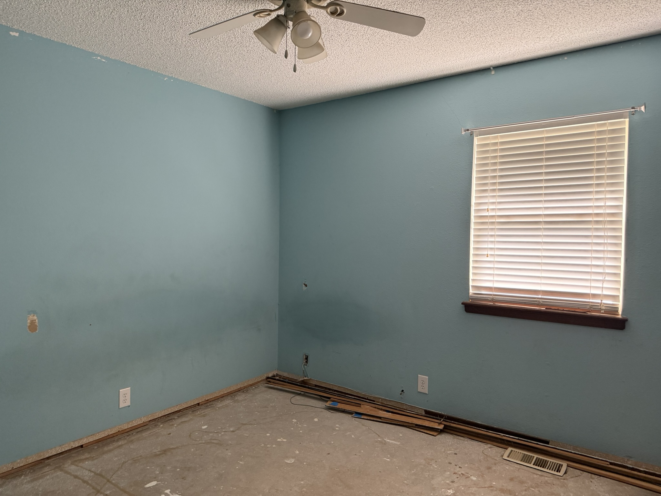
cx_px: 330
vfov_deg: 56.8
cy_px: 248
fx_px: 458
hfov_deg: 71.6
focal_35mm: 24
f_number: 1.78
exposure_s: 1/60
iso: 320
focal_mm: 6.76
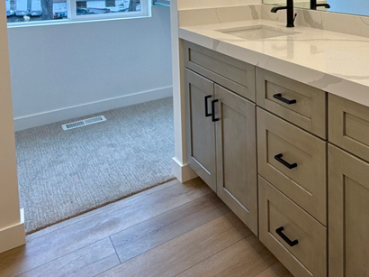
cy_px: -1
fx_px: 373
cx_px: 343
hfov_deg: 46.6
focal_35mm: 35
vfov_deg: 36.5
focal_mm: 2.22
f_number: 2.2
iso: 50
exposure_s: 1/40
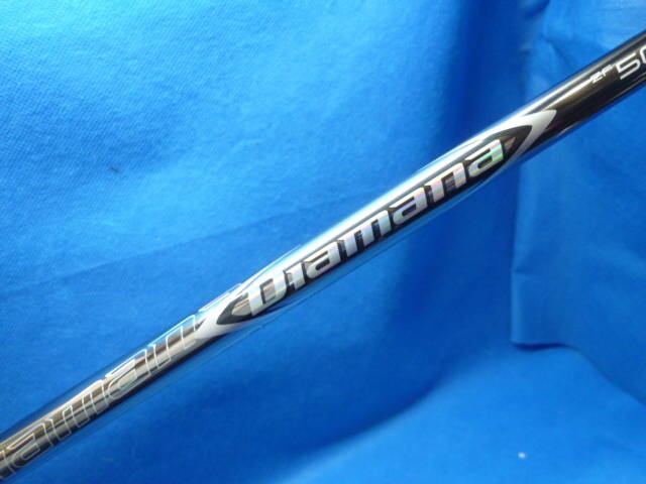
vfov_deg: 54.9
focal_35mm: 25
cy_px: 242
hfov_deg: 69.4
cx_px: 323
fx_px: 467
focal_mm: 4.5
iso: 320
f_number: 2.8
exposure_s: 1/30
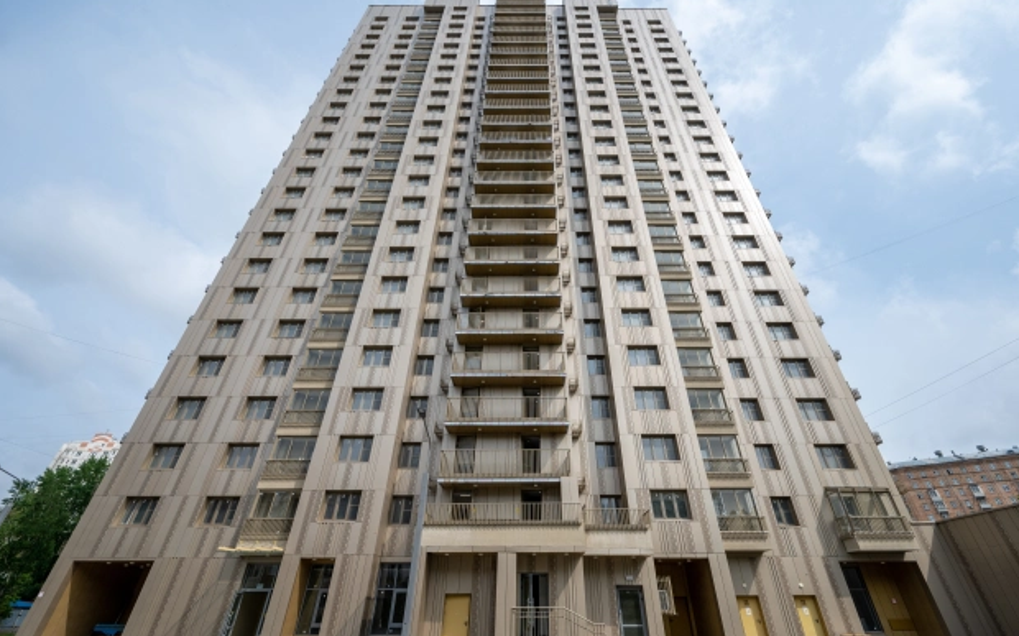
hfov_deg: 101.4
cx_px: 529
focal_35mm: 15
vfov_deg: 74.7
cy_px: 309
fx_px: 416
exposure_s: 1/800
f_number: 8
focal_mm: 14
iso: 200
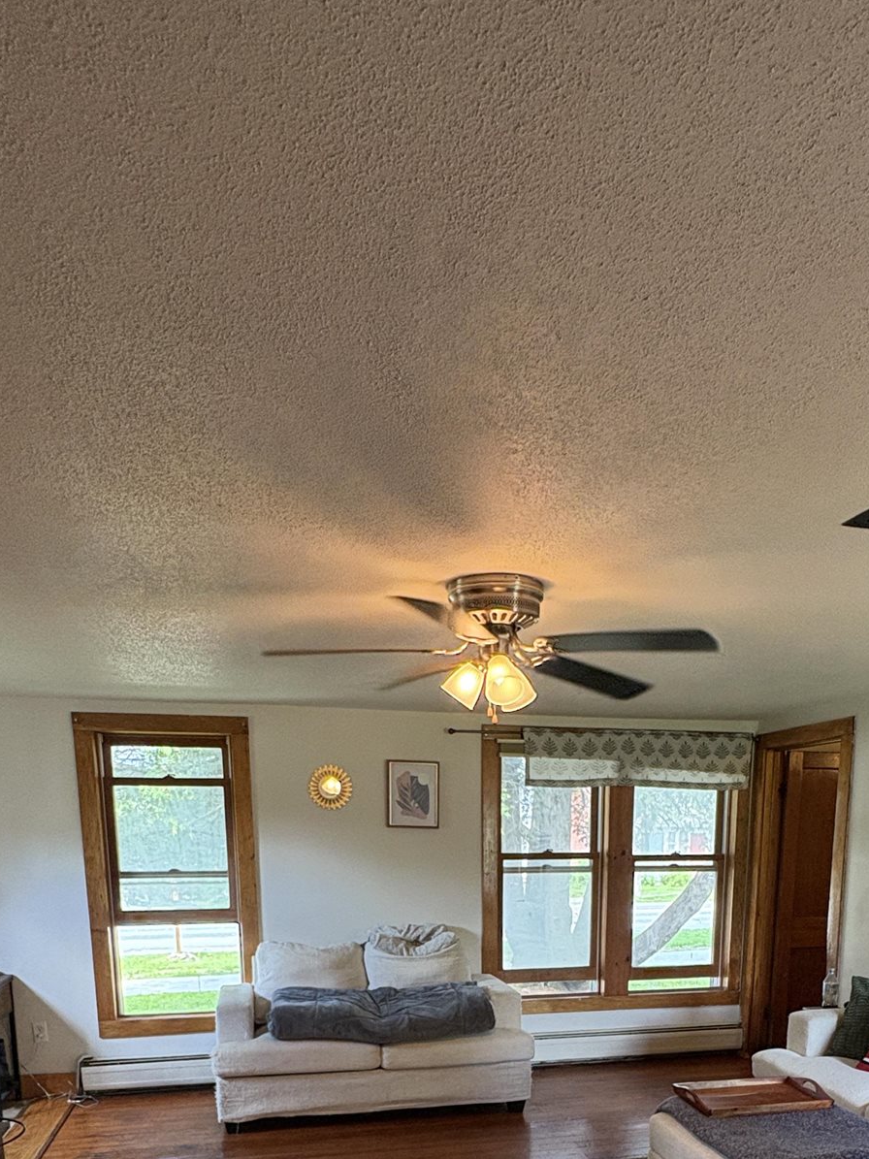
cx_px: 492
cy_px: 1005
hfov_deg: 51.2
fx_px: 904
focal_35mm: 27
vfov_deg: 57.7
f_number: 2.2
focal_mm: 2.22
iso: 200
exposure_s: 1/60
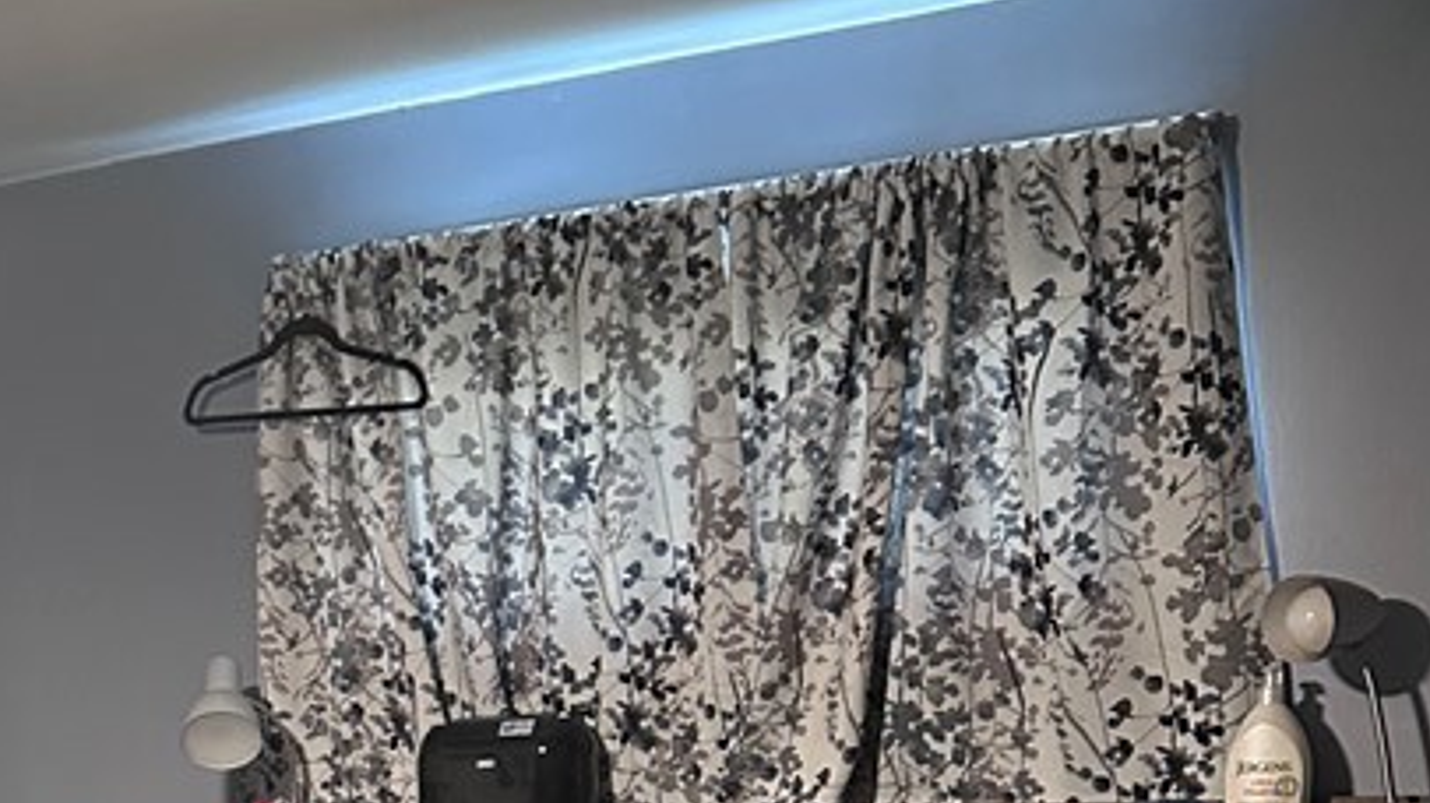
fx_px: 2502
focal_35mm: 66
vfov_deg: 16.5
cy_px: 1236
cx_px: 204
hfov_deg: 30.8
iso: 800
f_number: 1.78
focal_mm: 6.86
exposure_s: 1/30
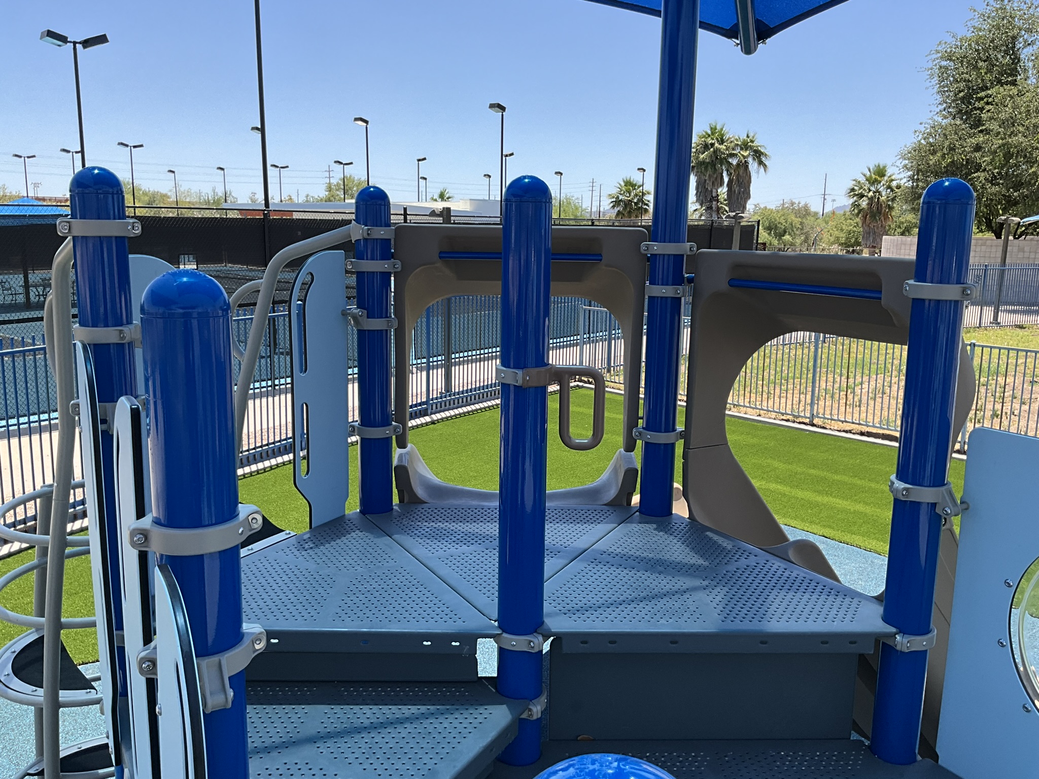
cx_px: 520
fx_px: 870
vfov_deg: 48.2
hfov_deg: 61.7
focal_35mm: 29
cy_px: 390
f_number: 1.8
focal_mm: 3
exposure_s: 1/1121
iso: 25
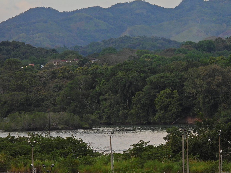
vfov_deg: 3.5
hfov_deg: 4.7
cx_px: 132
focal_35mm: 420
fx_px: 2802
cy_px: 70
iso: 100
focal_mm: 62.5
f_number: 5
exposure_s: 1/400
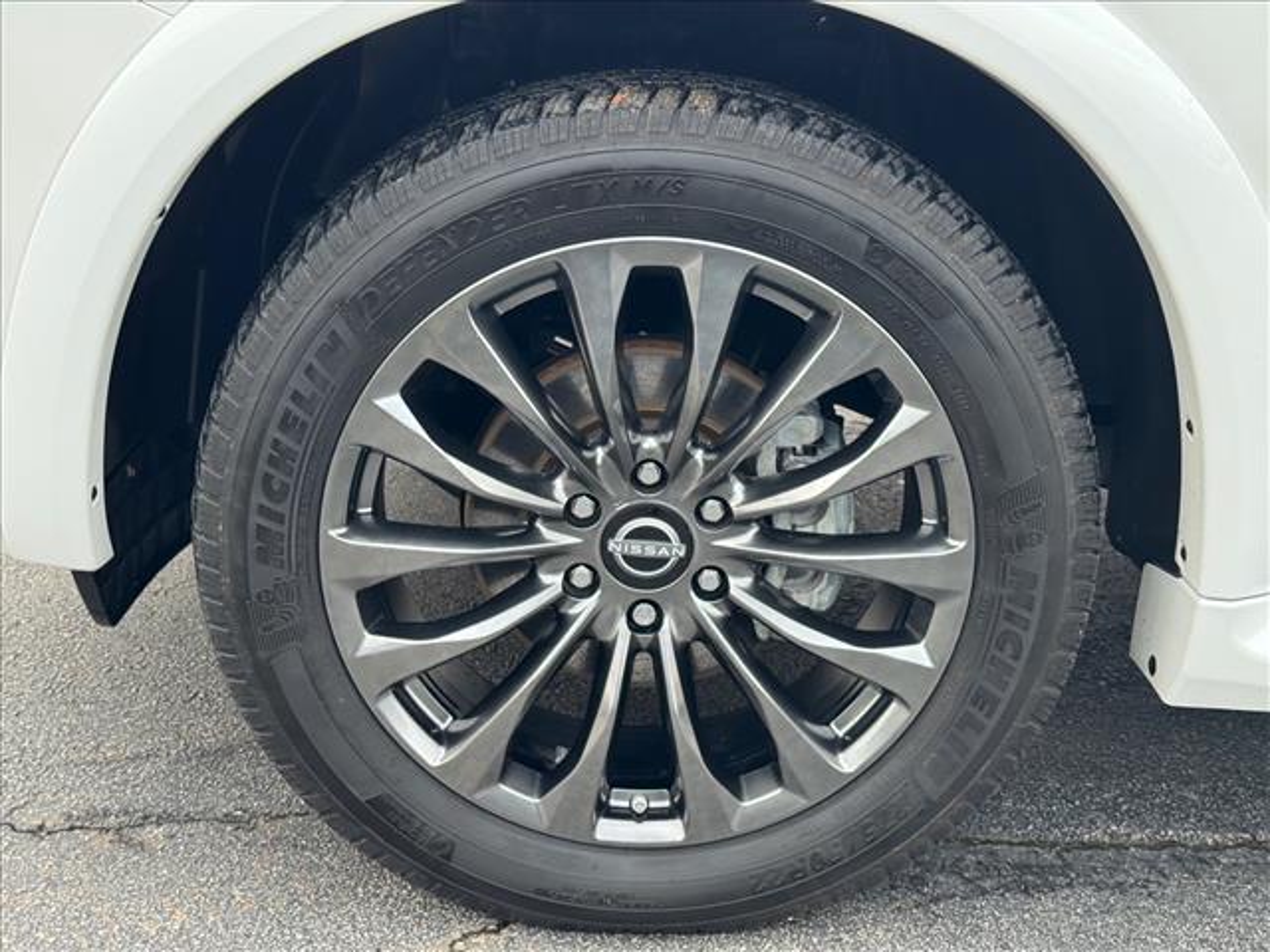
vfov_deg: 30.3
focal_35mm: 48
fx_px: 1761
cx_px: 635
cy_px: 476
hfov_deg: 39.7
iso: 100
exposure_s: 1/151
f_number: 1.78
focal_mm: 6.76
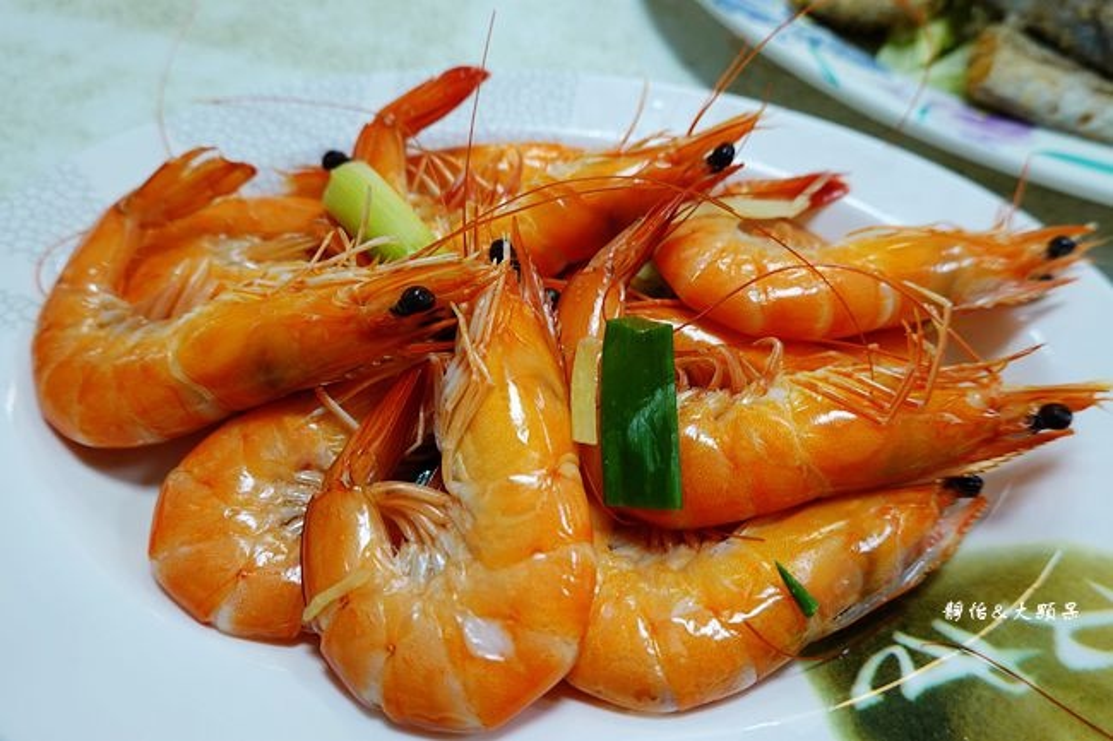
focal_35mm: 24
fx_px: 742
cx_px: 556
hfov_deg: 73.8
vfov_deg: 53.1
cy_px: 370
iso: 160
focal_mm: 9
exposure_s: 1/30
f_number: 2.8
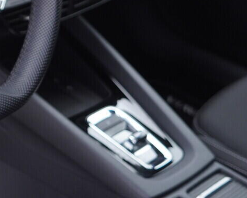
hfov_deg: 17.0
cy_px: -3
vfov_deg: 14.7
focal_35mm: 103
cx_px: -111
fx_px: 753
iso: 250
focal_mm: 24
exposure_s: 1/40
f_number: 2.8
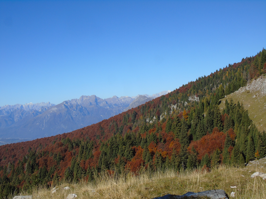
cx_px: 133
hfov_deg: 41.2
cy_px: 100
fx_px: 353
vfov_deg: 31.5
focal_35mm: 46
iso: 80
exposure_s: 1/200
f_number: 8.1
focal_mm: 8.2
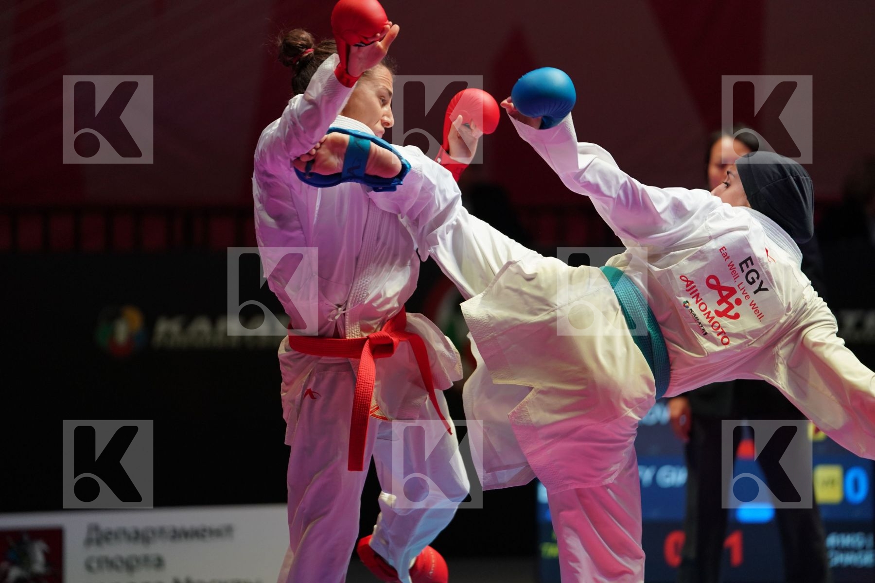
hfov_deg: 10.4
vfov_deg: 6.9
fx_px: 4812
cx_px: 438
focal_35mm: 198
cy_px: 292
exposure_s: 1/1000
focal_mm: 198
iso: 2000
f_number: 2.8
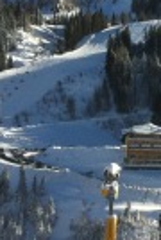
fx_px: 868
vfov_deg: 15.7
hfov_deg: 10.3
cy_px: 110
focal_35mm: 130
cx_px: 225
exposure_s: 1/1676
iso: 80
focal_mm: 3.85
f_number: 2.8
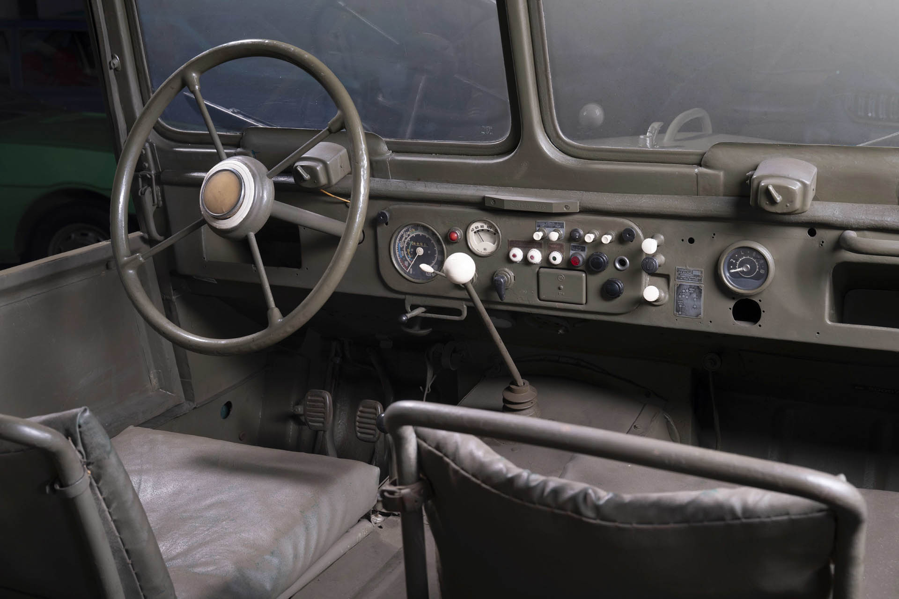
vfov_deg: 29.9
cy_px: 300
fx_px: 1124
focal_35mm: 45
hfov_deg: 43.6
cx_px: 450
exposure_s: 2
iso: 100
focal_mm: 45
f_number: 8
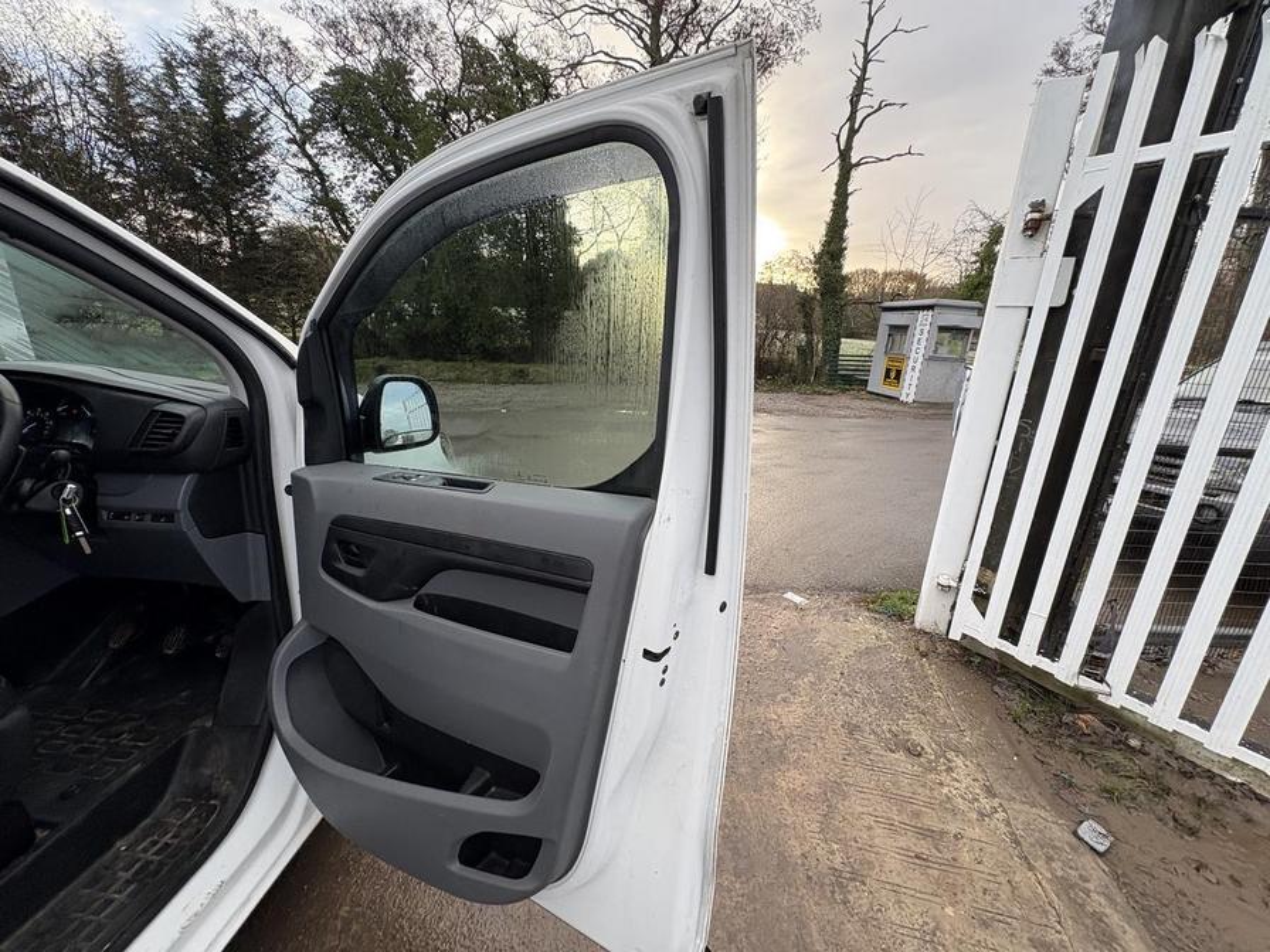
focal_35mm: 14
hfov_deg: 102.1
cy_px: 476
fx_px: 514
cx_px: 635
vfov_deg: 85.7
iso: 50
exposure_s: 1/99
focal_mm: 2.22
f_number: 2.2
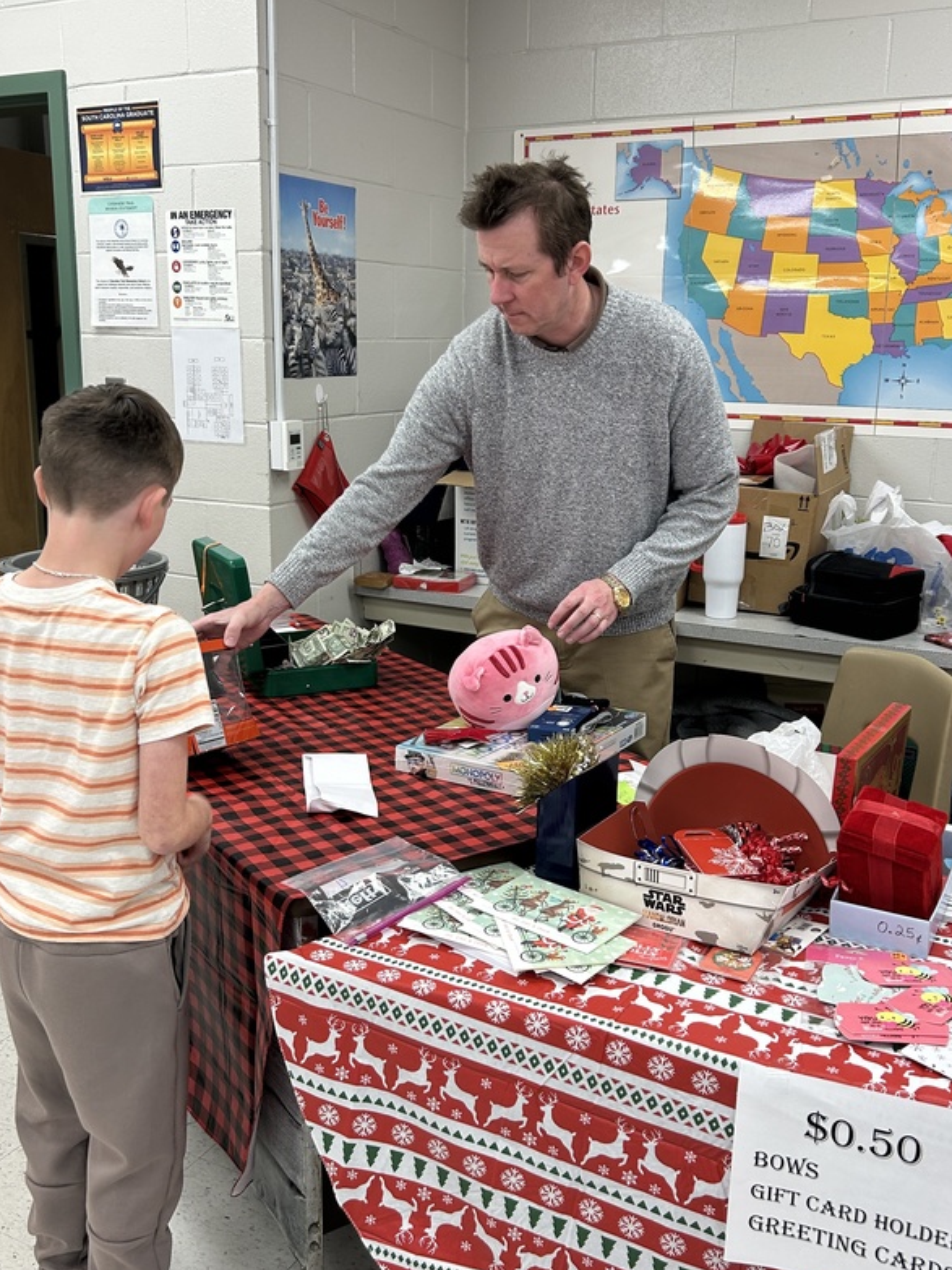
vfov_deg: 54.0
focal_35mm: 34
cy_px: 616
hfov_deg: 41.8
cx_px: 461
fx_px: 1247
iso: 64
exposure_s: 1/120
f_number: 1.5
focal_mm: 5.7
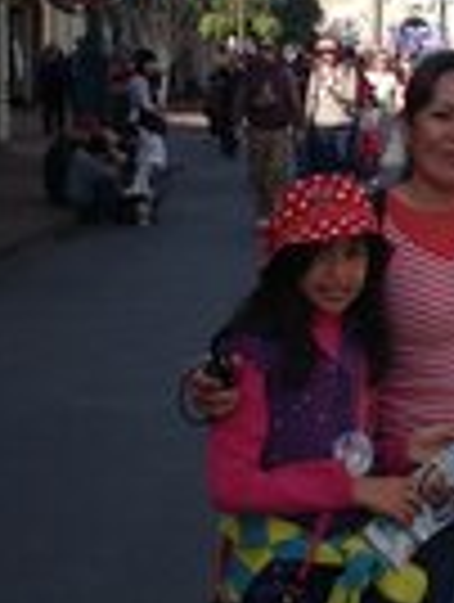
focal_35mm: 125
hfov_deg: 11.7
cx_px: 501
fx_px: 2179
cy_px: 297
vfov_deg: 15.7
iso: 50
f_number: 2.4
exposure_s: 1/1120
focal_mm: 4.28
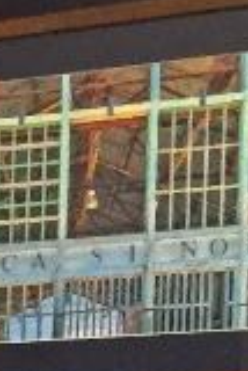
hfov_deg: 4.5
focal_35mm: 271
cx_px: -925
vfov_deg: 7.0
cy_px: 1009
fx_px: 2794
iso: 250
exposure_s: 1/17
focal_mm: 4.15
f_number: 2.2
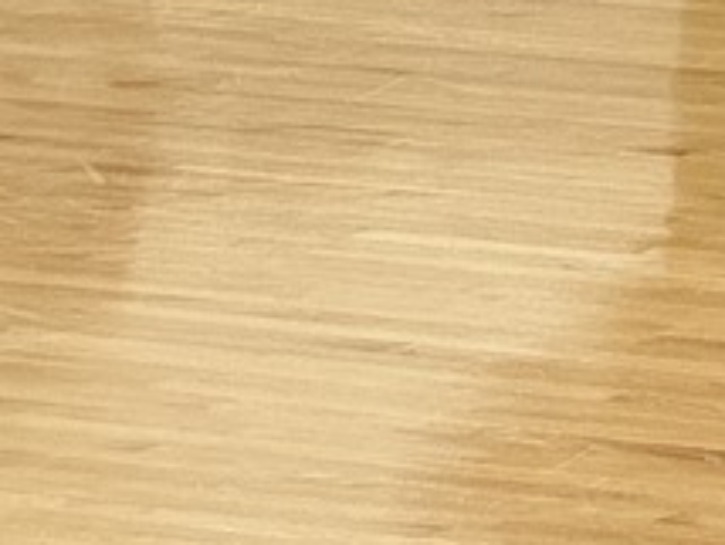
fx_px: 12035
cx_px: 1138
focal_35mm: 574
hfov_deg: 3.4
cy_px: -965
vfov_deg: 2.6
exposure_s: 1/120
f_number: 2.8
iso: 400
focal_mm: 15.66
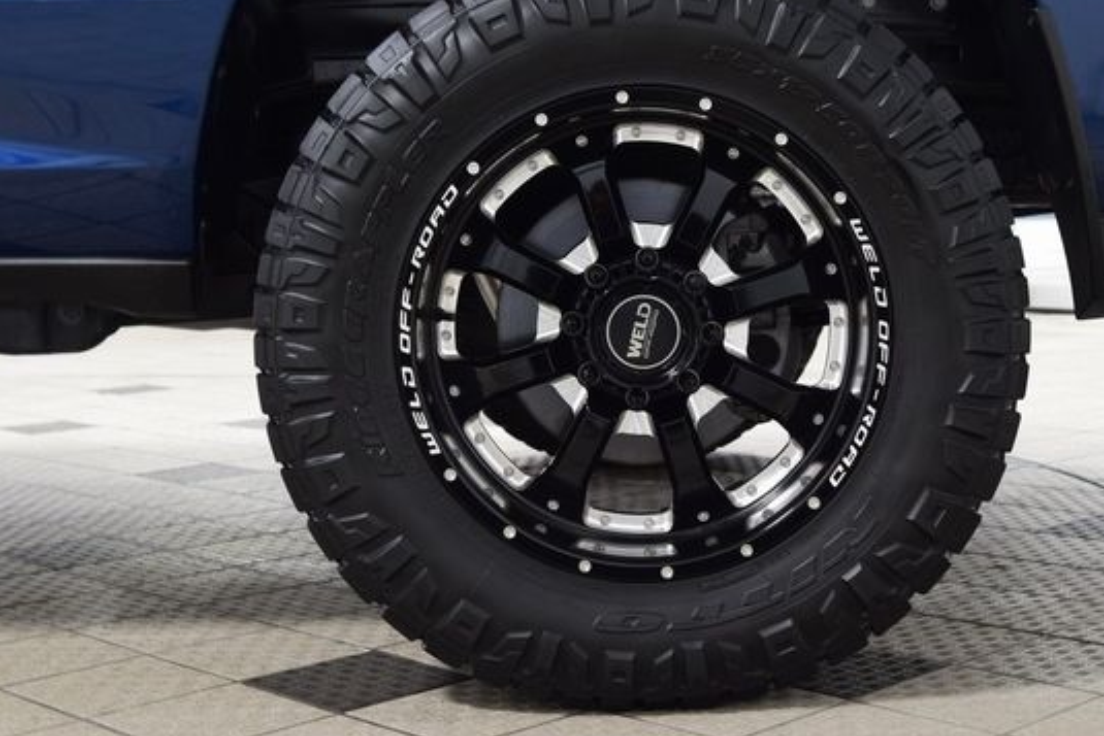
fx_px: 1871
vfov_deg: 22.3
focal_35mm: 61
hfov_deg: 32.8
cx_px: 642
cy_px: 321
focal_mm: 34
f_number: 6.3
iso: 1250
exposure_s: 1/15
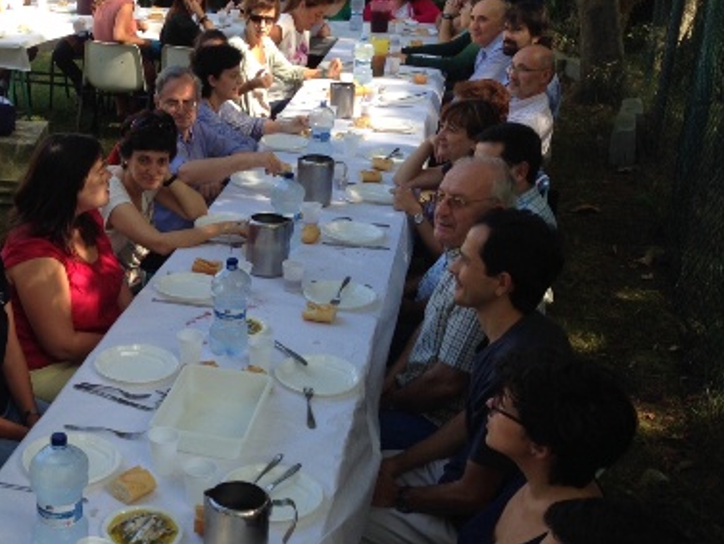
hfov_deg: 33.3
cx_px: 142
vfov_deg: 26.1
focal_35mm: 56
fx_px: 1172
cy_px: 271
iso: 50
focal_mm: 4.12
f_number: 2.4
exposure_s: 1/258
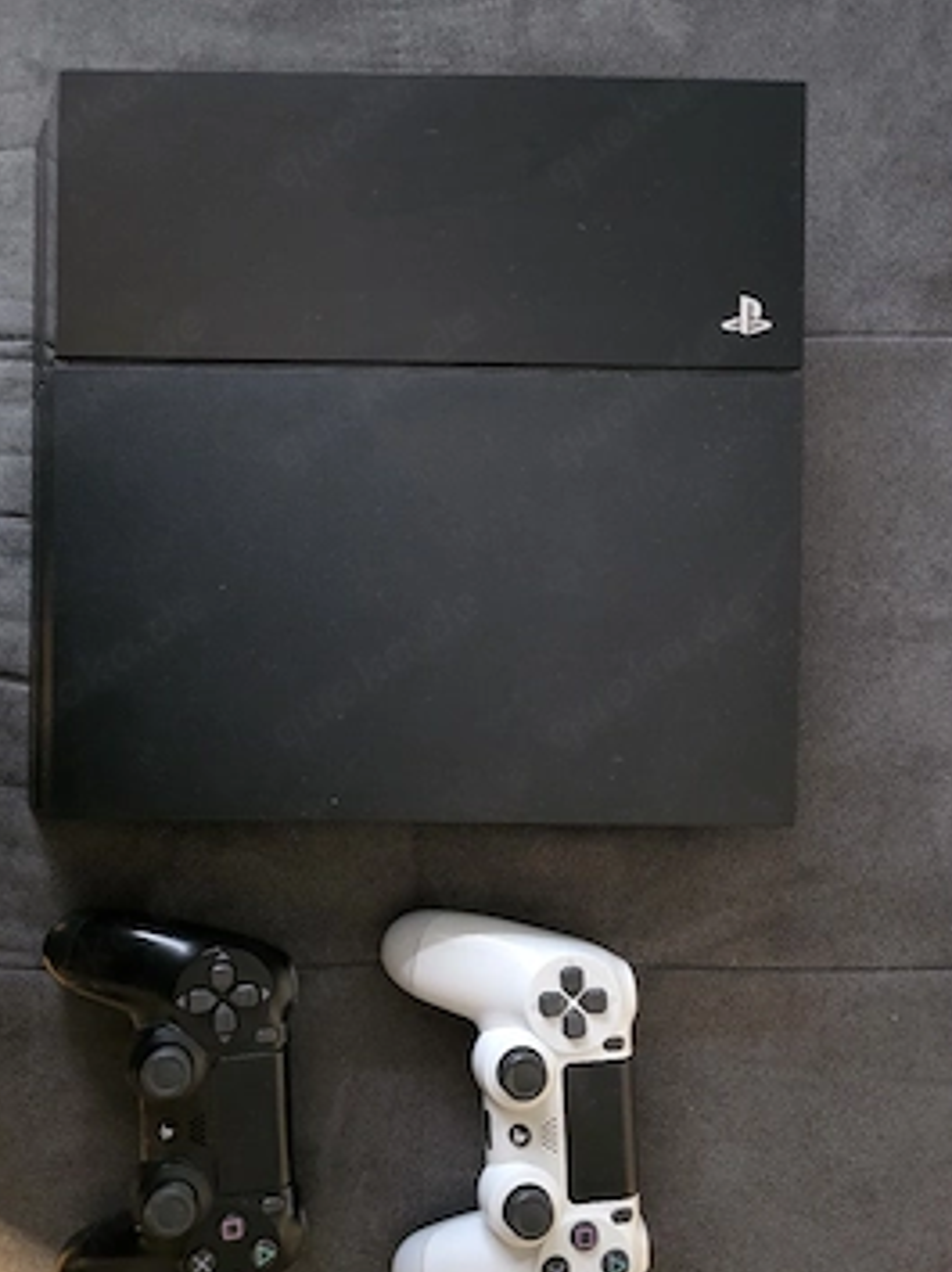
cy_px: 708
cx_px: 453
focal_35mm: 26
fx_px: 955
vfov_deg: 67.1
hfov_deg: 53.0
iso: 3200
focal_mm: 6.3
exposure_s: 1/16.7
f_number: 1.7
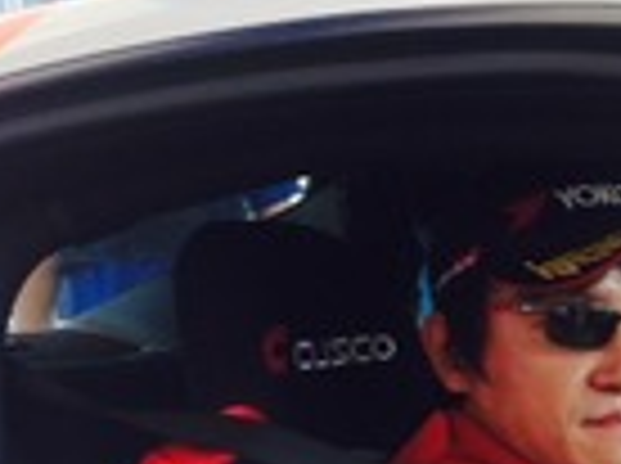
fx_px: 1719
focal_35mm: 96
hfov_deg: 19.1
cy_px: 414
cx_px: 783
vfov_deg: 15.2
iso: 50
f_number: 2.4
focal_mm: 4.12
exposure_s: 1/157
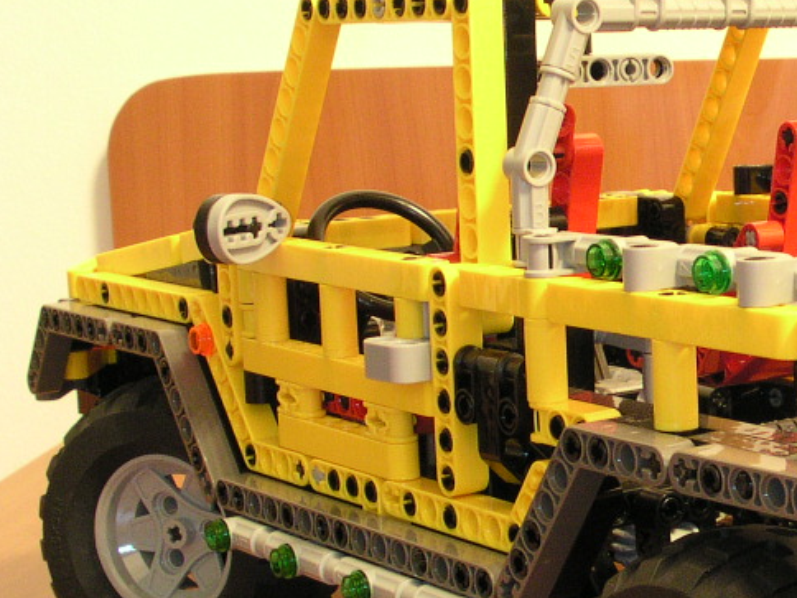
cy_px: 443
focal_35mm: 91
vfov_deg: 16.2
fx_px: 2095
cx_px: 832
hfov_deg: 20.7
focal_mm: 6.6
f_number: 4.8
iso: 200
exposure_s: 1.04
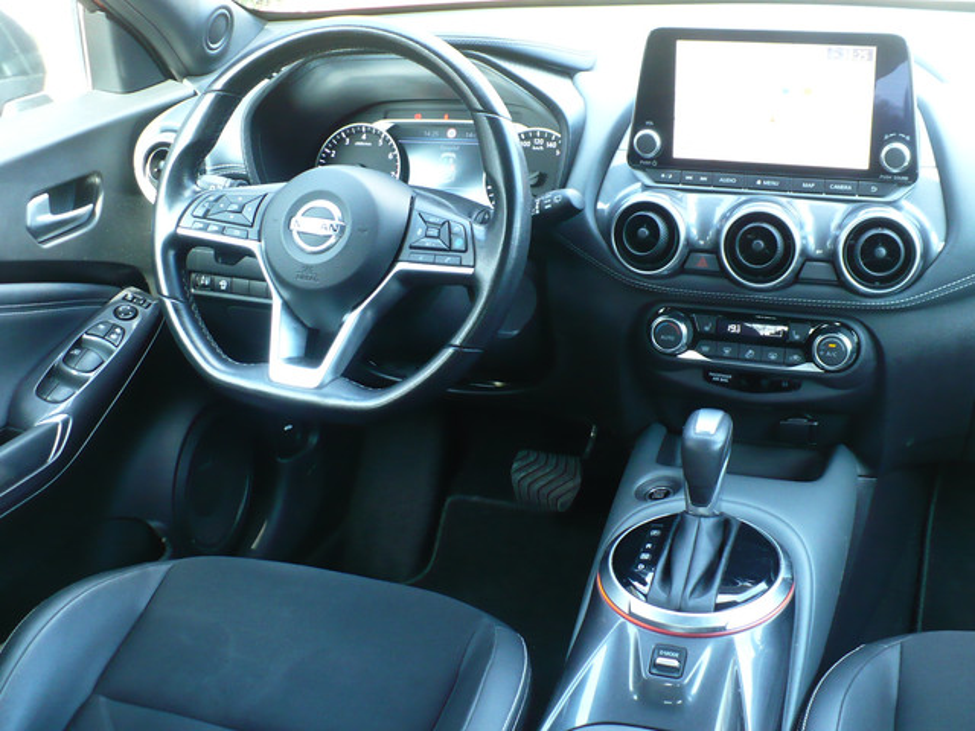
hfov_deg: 43.9
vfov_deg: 33.6
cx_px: 488
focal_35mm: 43
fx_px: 1211
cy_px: 366
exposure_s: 1/30
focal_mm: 6.1
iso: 200
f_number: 2.8
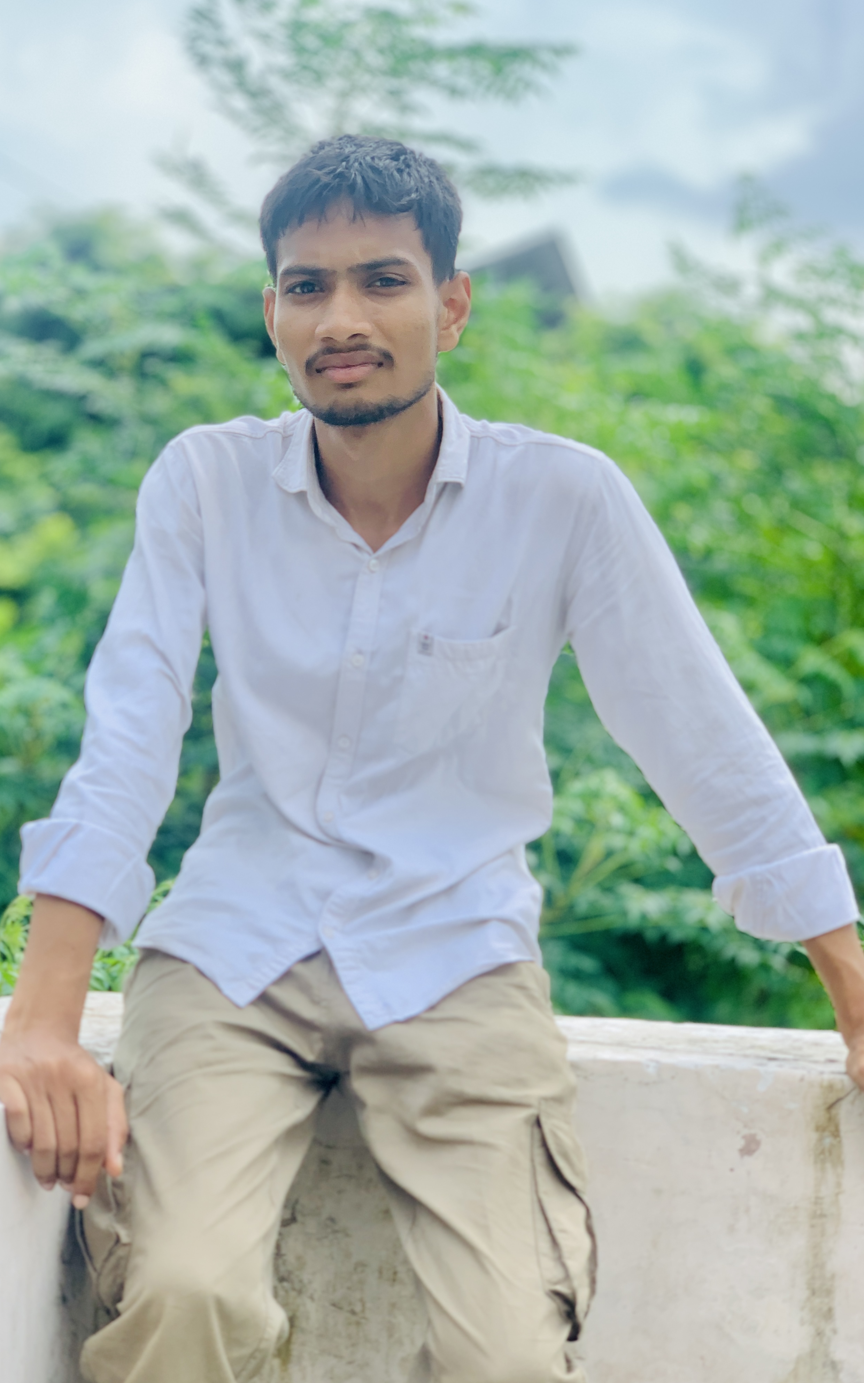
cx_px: 340
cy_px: 700
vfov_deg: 36.3
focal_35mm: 56
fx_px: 2110
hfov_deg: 23.1
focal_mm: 6
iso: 16
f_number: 2.4
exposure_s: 1/363
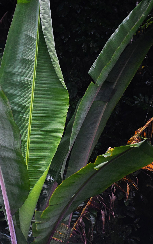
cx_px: 13
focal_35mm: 811
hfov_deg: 1.6
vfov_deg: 2.6
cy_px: 132
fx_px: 5409
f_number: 5.6
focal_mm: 300
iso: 3200
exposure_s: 1/250
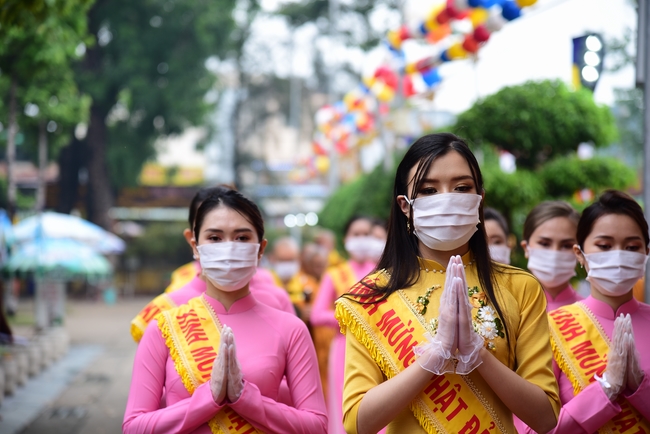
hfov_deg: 17.1
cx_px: 325
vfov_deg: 11.4
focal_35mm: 120
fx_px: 2168
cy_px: 217
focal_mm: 120
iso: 160
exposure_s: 1/60
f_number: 4
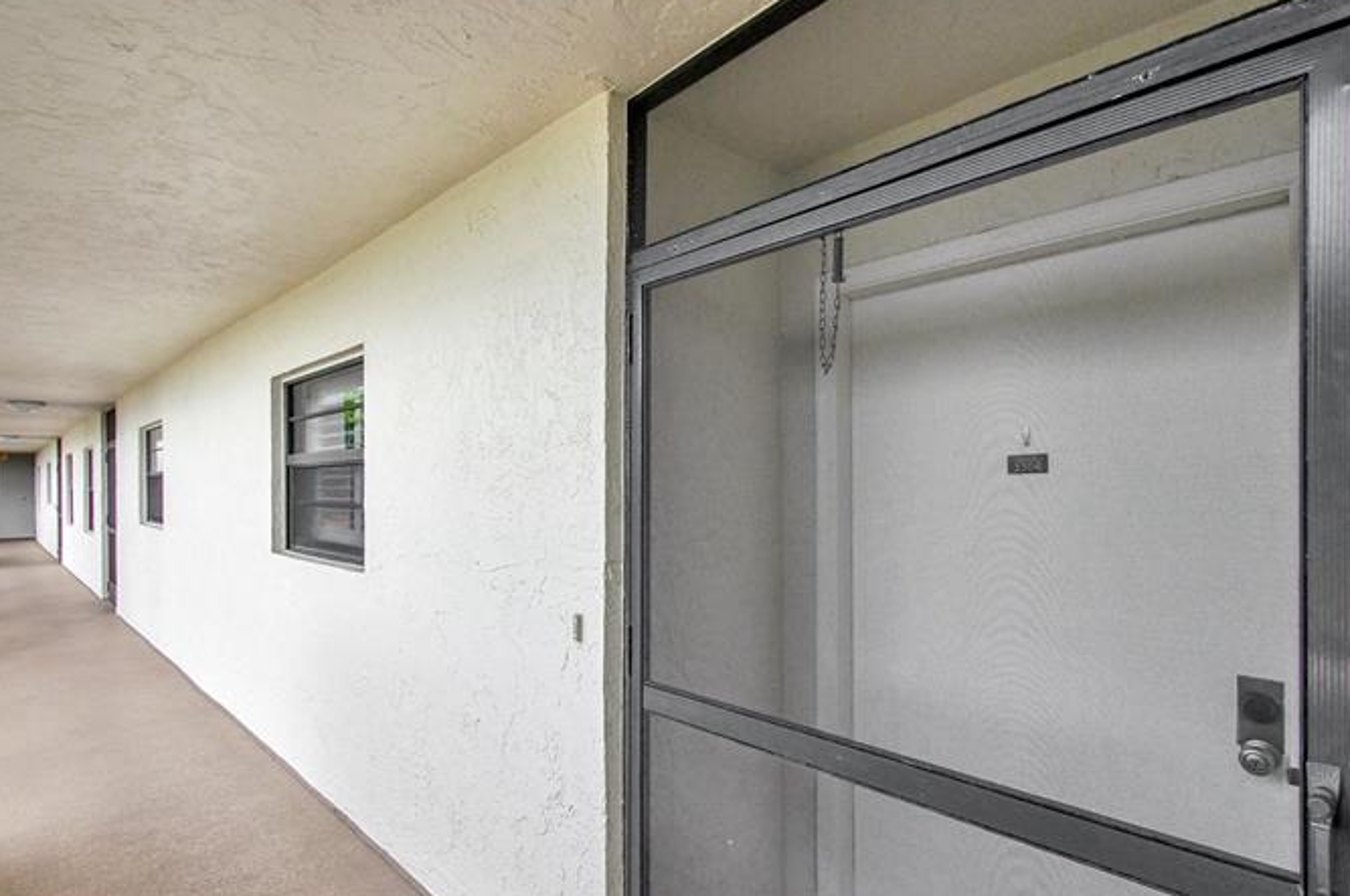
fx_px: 674
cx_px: 642
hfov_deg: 90.0
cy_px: 516
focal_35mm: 18
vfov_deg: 66.9
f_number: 8
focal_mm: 10
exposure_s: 1/640
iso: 1000
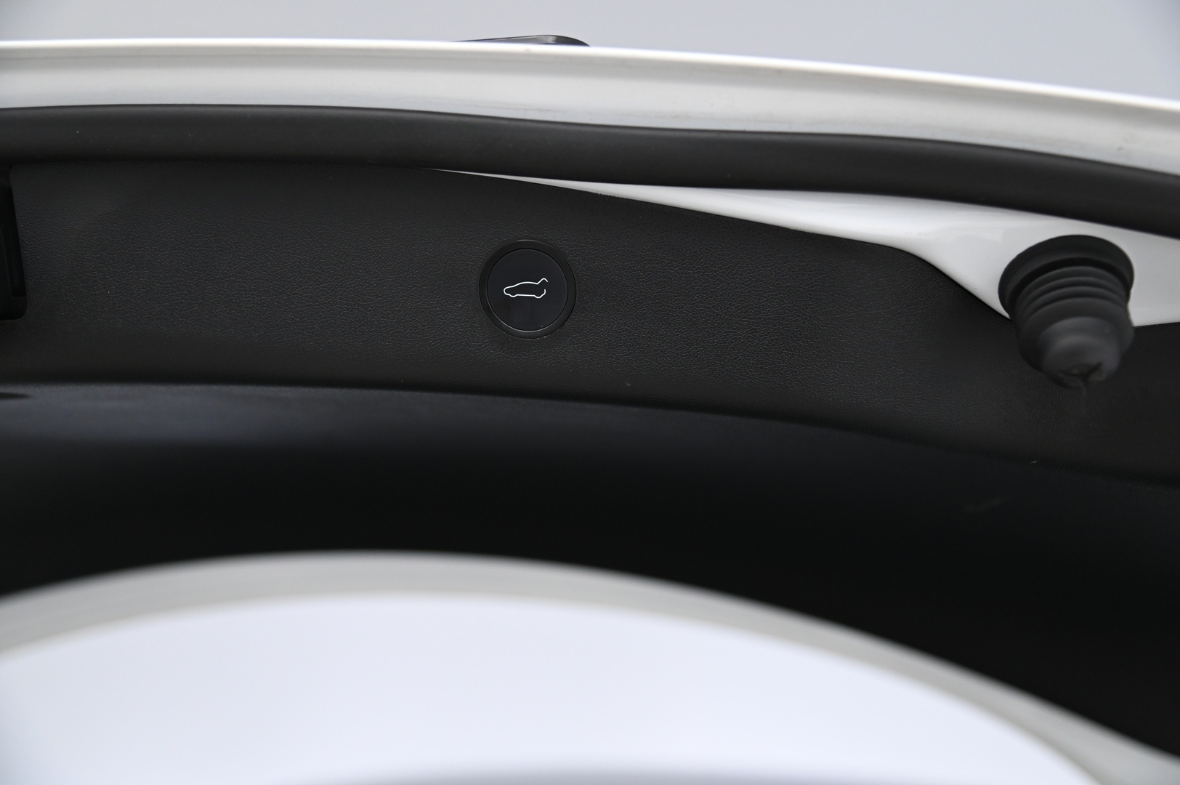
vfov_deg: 30.5
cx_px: 590
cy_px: 392
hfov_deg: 44.5
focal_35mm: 44
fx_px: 1441
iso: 2000
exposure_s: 1/100
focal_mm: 44
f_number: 4
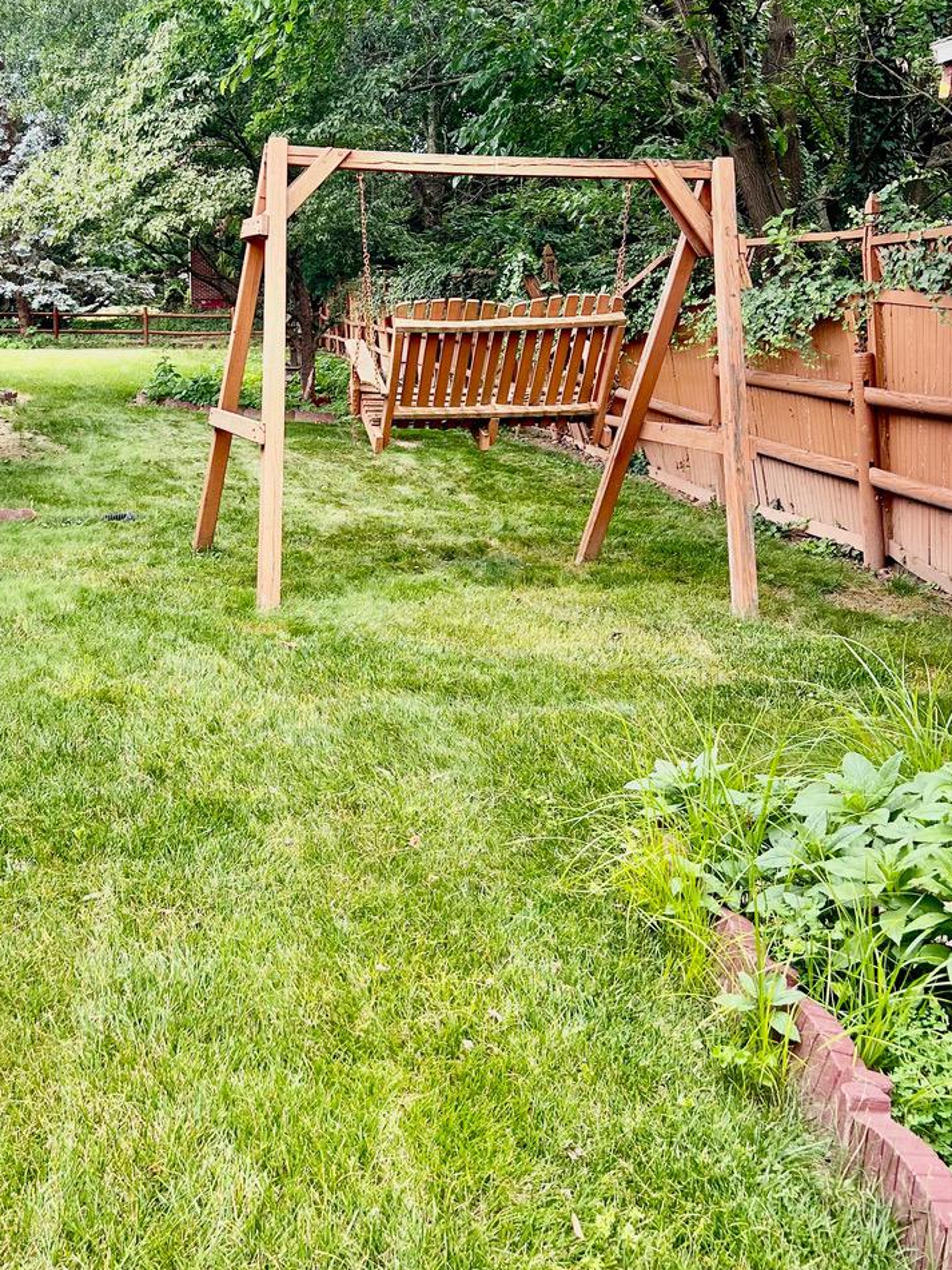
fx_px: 1540
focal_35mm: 42
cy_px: 487
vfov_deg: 44.5
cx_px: 276
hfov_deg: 33.9
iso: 50
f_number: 1.5
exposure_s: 1/303
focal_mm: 5.7
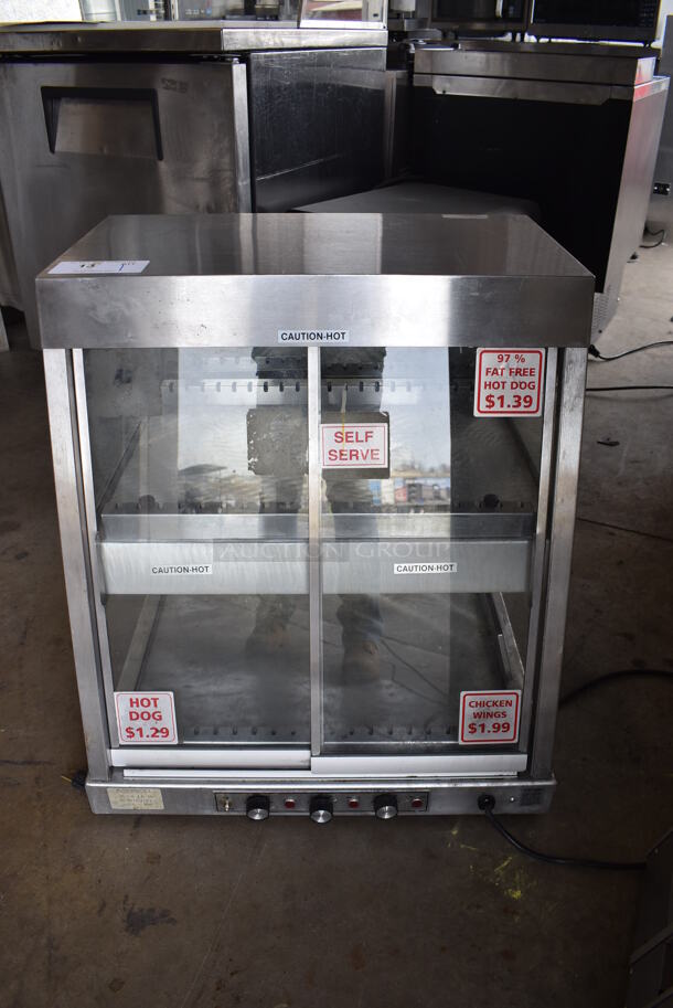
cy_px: 504
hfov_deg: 48.0
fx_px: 756
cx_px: 336
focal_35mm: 27
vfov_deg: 67.3
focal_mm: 18
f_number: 5.6
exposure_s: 1/125
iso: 280
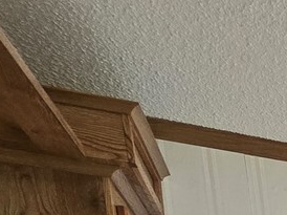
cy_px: 518
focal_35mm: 76
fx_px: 630
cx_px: 832
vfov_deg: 13.7
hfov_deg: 12.0
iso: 100
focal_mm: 2.2
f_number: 2.2
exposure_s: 1/60
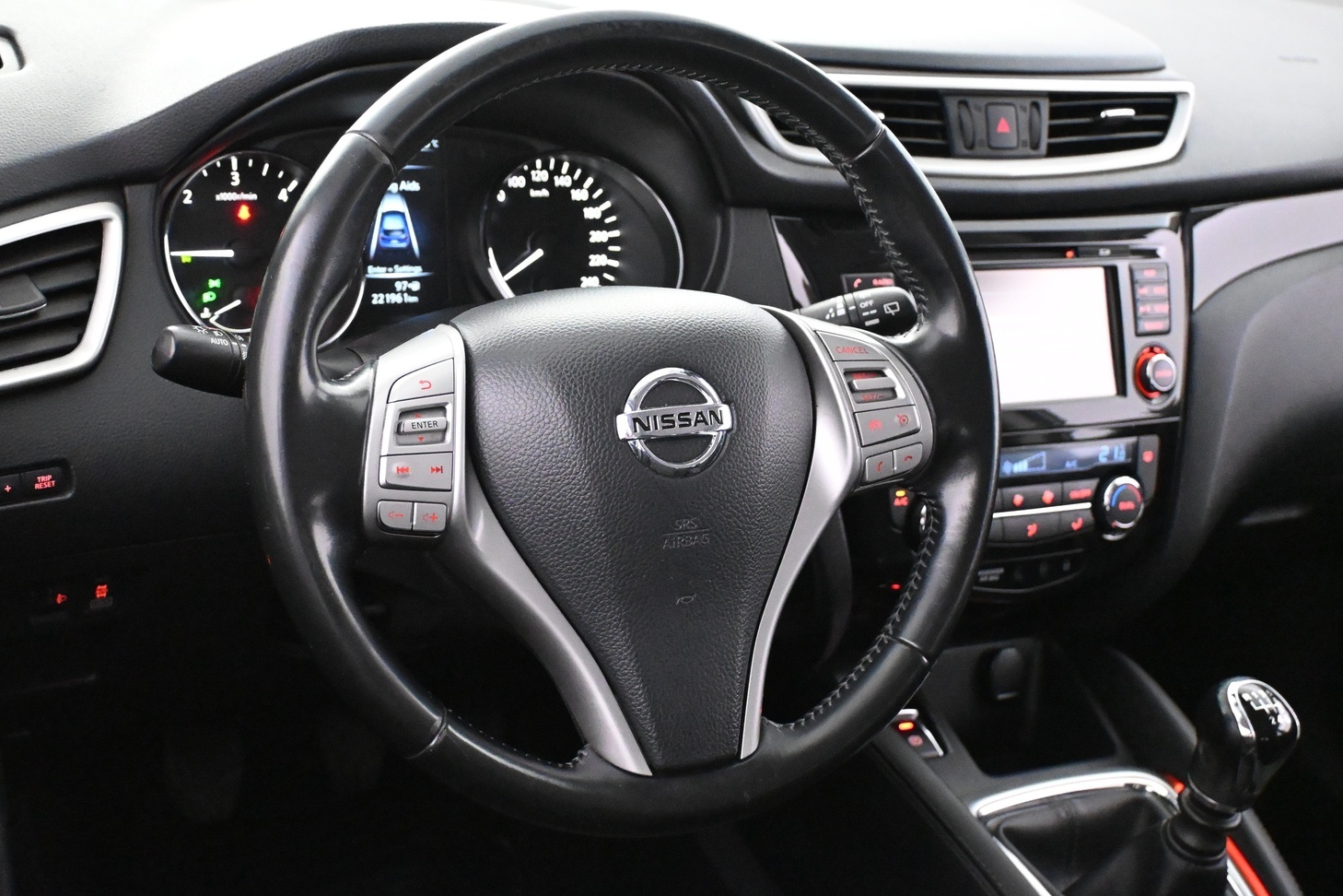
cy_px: 419
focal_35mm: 50
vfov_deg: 27.0
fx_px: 1865
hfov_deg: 39.6
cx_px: 617
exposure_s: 1/50
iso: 10000
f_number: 4.8
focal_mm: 30
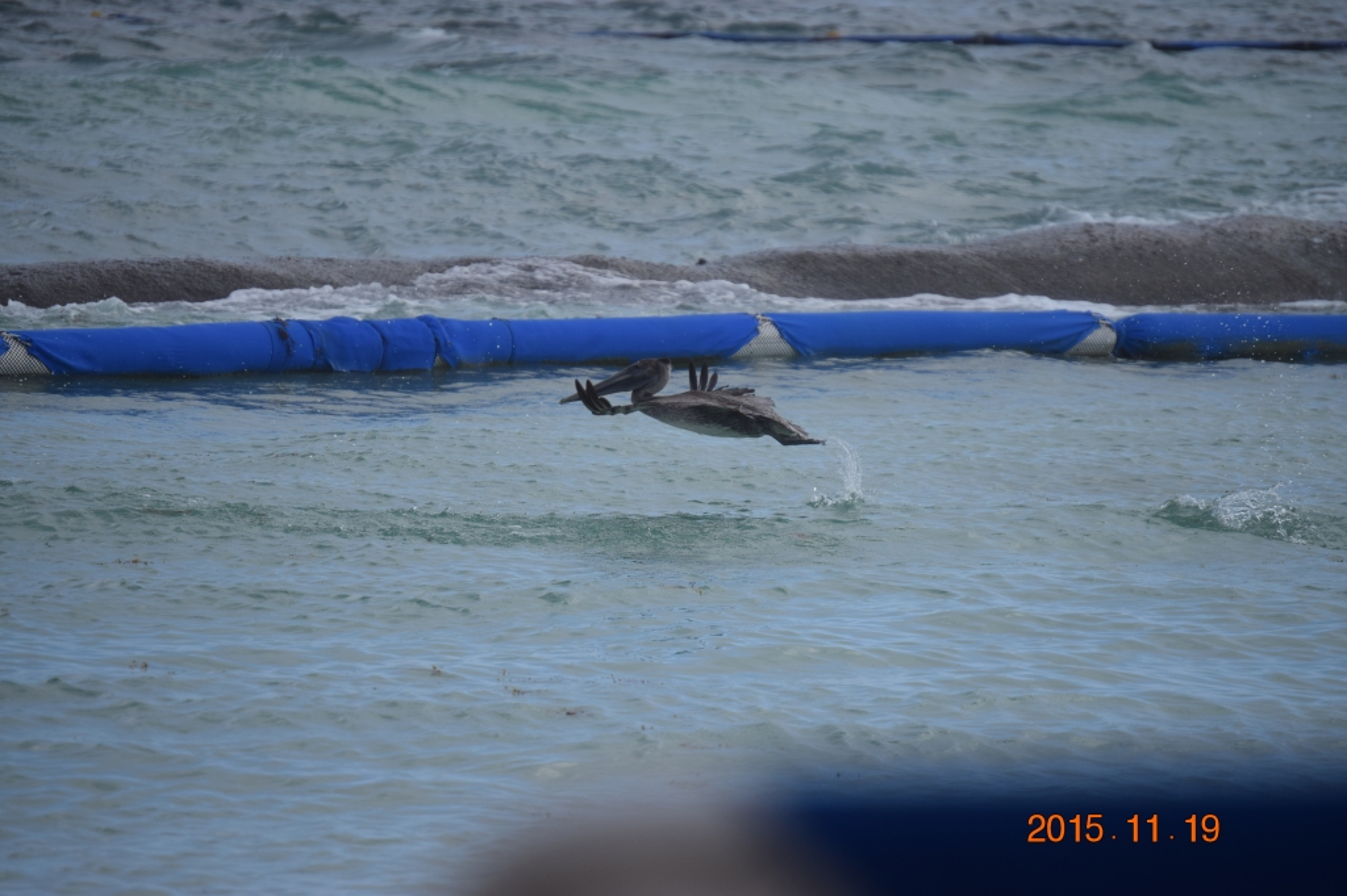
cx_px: 674
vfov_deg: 4.6
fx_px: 11221
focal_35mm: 300
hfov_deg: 6.9
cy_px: 448
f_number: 5.6
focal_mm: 200
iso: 360
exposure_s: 1/2000
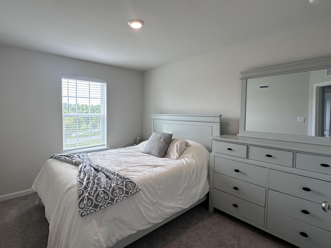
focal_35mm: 18
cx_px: 149
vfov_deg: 71.6
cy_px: 120
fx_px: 172
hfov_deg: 87.5
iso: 50
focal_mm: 2.22
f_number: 2.2
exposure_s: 1/120
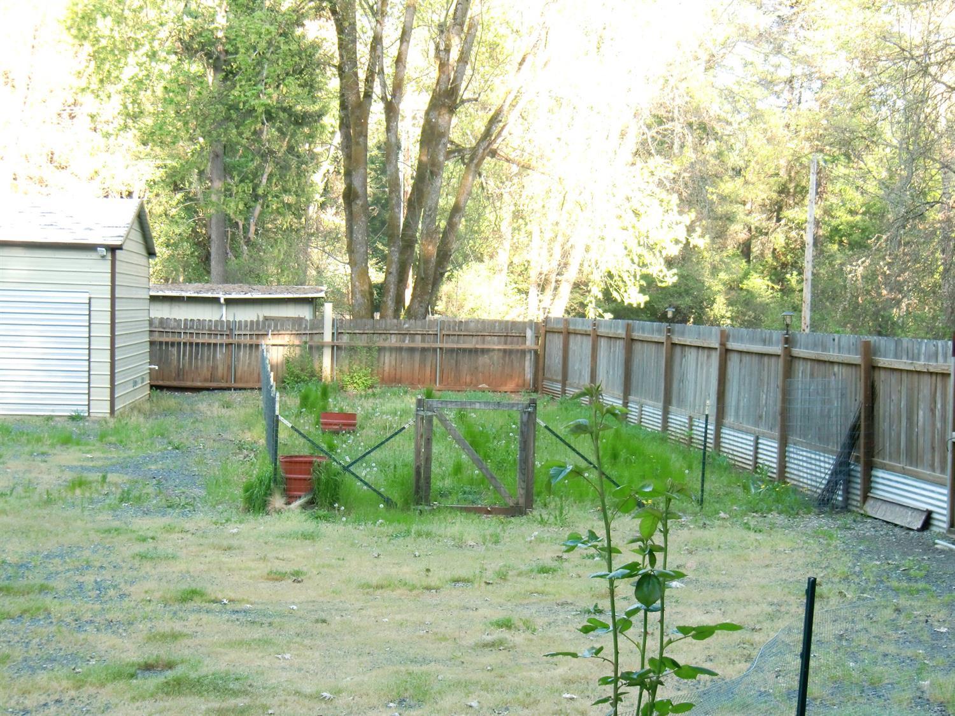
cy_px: 358
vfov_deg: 26.5
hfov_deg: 34.9
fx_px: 1517
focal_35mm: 55
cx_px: 478
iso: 250
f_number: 4.2
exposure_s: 1/60
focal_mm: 9.8
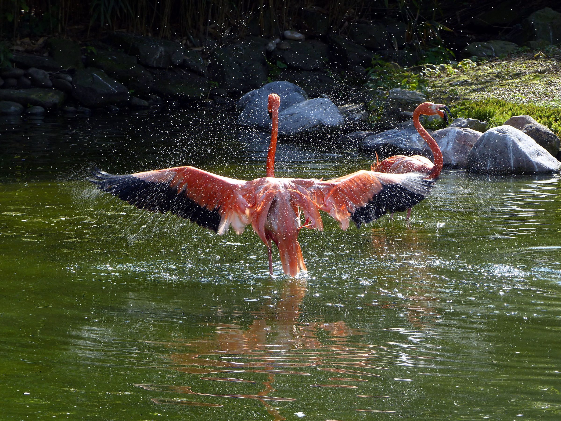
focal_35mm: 181
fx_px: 2933
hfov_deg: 10.9
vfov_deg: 8.2
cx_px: 280
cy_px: 210
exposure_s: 1/400
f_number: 4
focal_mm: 32.5
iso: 100
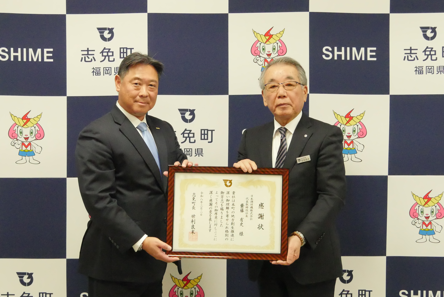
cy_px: 148
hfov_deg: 27.0
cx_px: 222
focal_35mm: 75
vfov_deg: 18.2
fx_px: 926
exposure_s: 1/250
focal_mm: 26
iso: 6400
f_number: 5
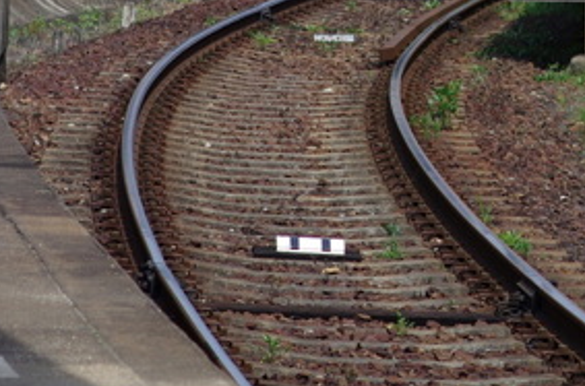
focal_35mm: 380
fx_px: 6158
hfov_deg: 5.4
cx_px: 562
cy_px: -180
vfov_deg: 3.6
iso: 100
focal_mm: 70
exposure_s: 1/800
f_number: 4
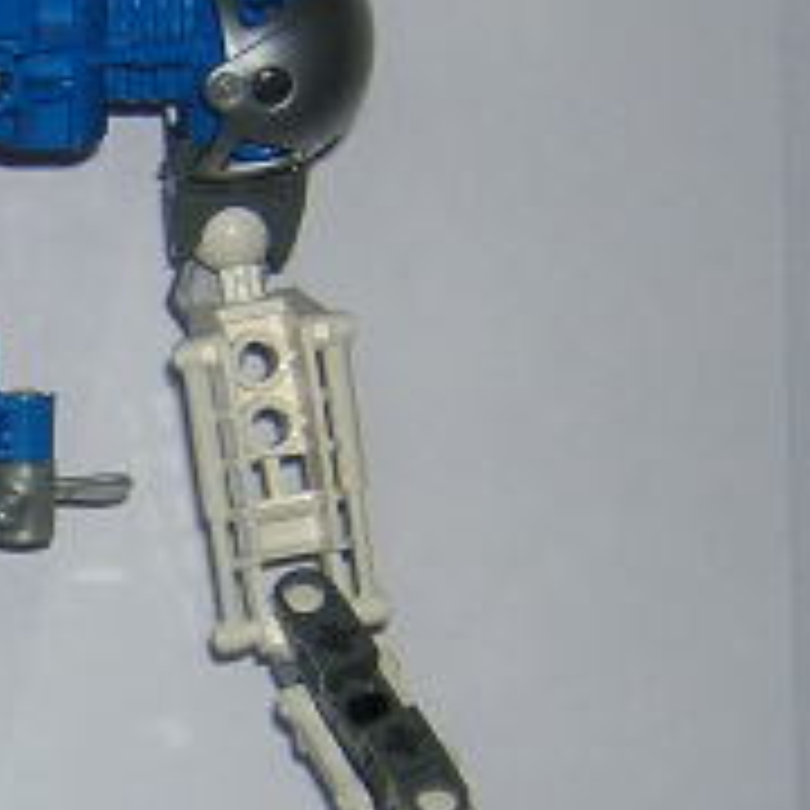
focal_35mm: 170
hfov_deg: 10.1
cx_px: -166
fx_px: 4501
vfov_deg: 10.3
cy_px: 531
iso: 100
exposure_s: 1/60.1
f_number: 3.2
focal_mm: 7.1
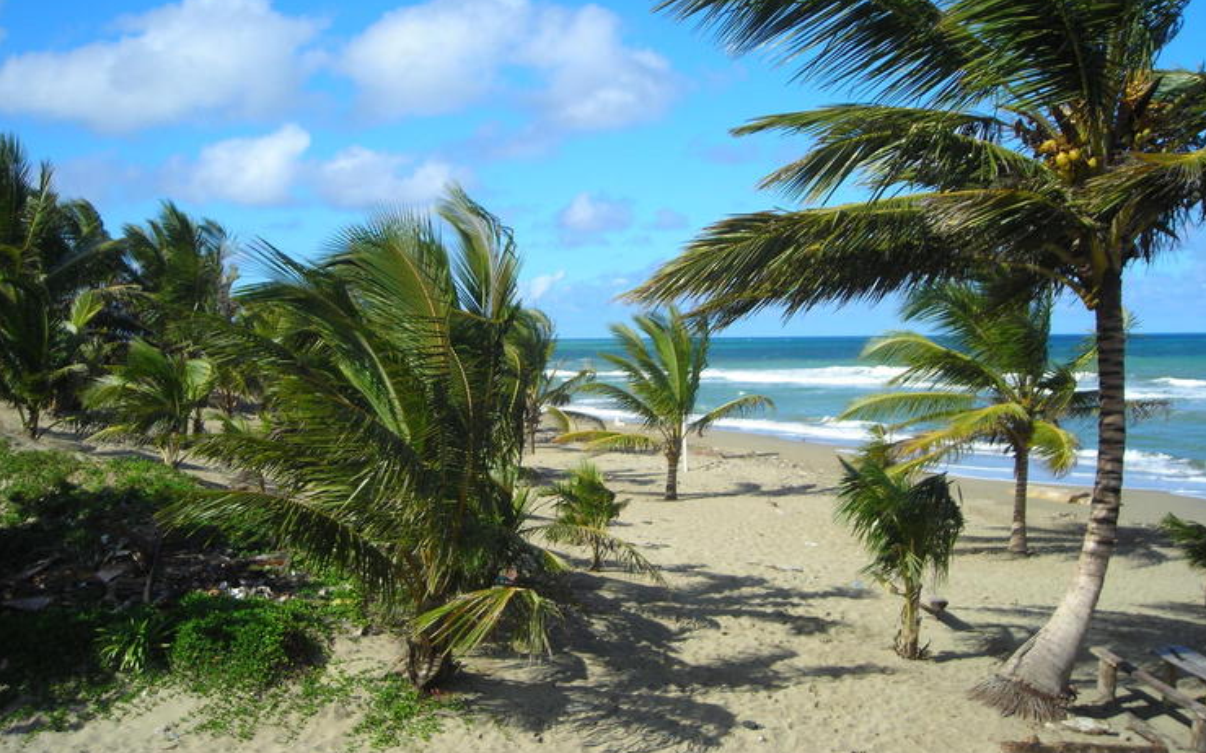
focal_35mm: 44
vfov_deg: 29.1
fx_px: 1446
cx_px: 607
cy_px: 318
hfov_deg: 45.3
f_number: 6.6
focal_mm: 6.8
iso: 50
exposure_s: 1/231
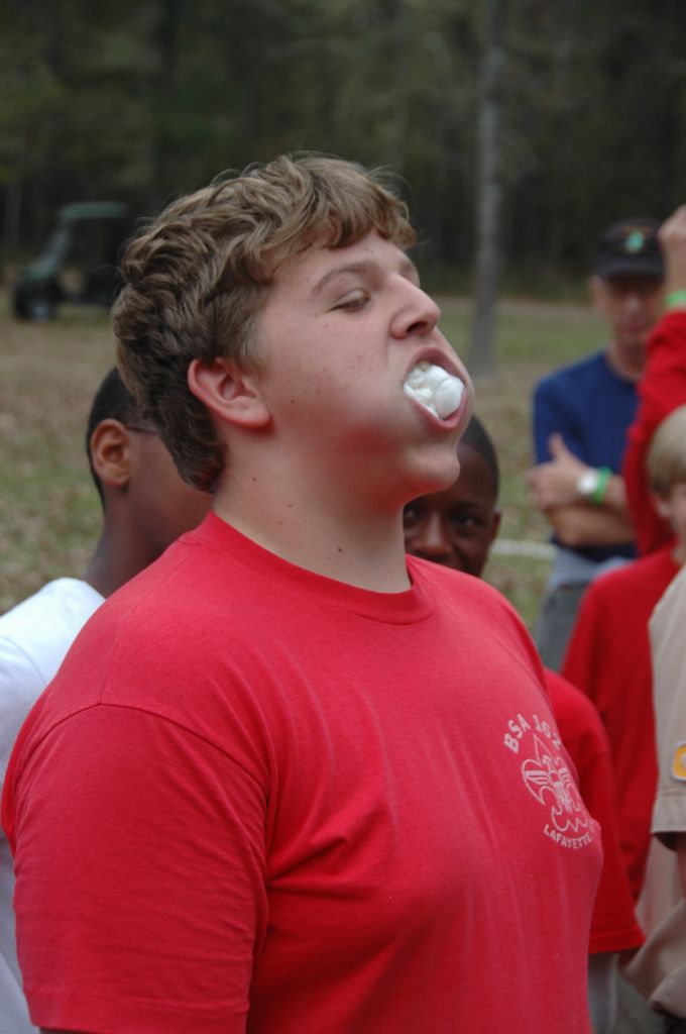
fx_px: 2665
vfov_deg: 21.9
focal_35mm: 93
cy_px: 517
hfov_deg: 14.7
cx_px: 343
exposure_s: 1/125
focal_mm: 62
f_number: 5.6
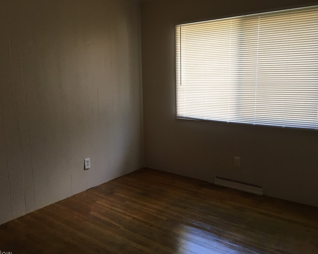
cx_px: 151
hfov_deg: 57.2
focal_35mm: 31
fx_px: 292
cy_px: 129
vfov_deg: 47.1
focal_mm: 4.15
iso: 40
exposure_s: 1/30
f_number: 2.2
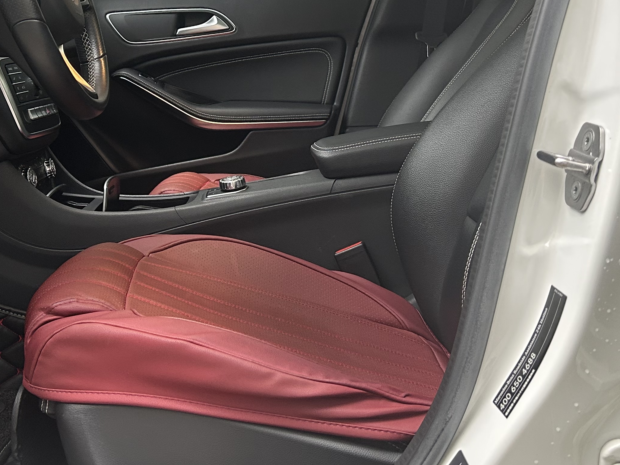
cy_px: 55
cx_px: 215
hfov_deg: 37.2
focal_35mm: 51
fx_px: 913
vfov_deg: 27.6
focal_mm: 5.7
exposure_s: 1/95
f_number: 1.5
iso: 125
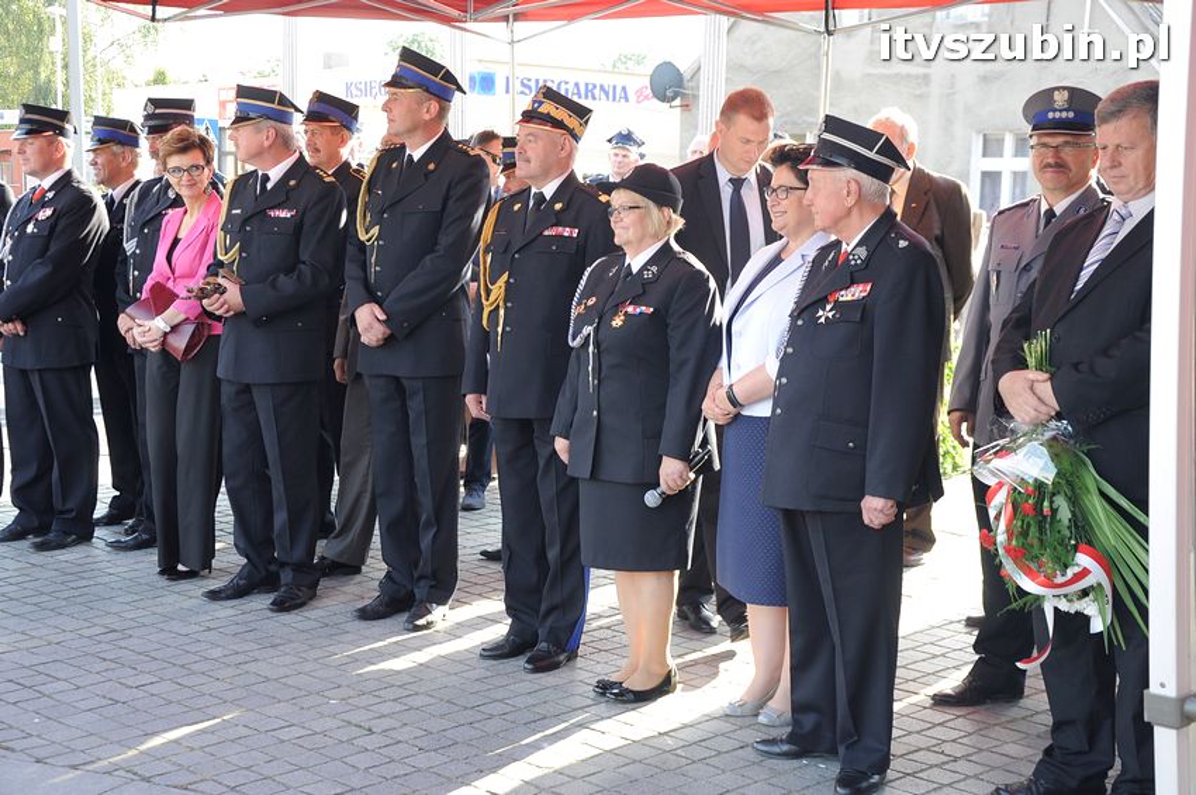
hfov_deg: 37.9
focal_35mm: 52
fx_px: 1742
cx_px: 598
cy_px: 398
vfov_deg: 25.7
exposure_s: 1/100
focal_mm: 35
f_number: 5
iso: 400
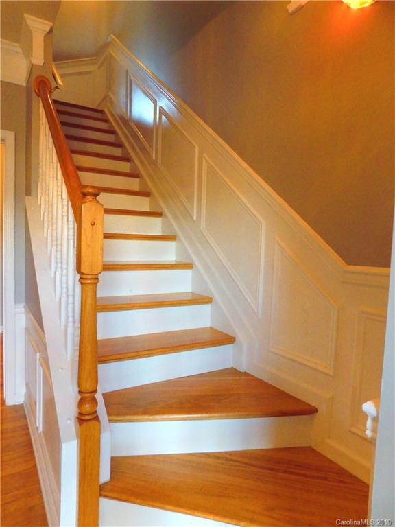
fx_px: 350
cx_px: 198
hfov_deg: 58.9
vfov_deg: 73.9
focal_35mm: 23
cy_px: 264
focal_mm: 4
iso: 400
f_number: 3
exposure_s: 1/30
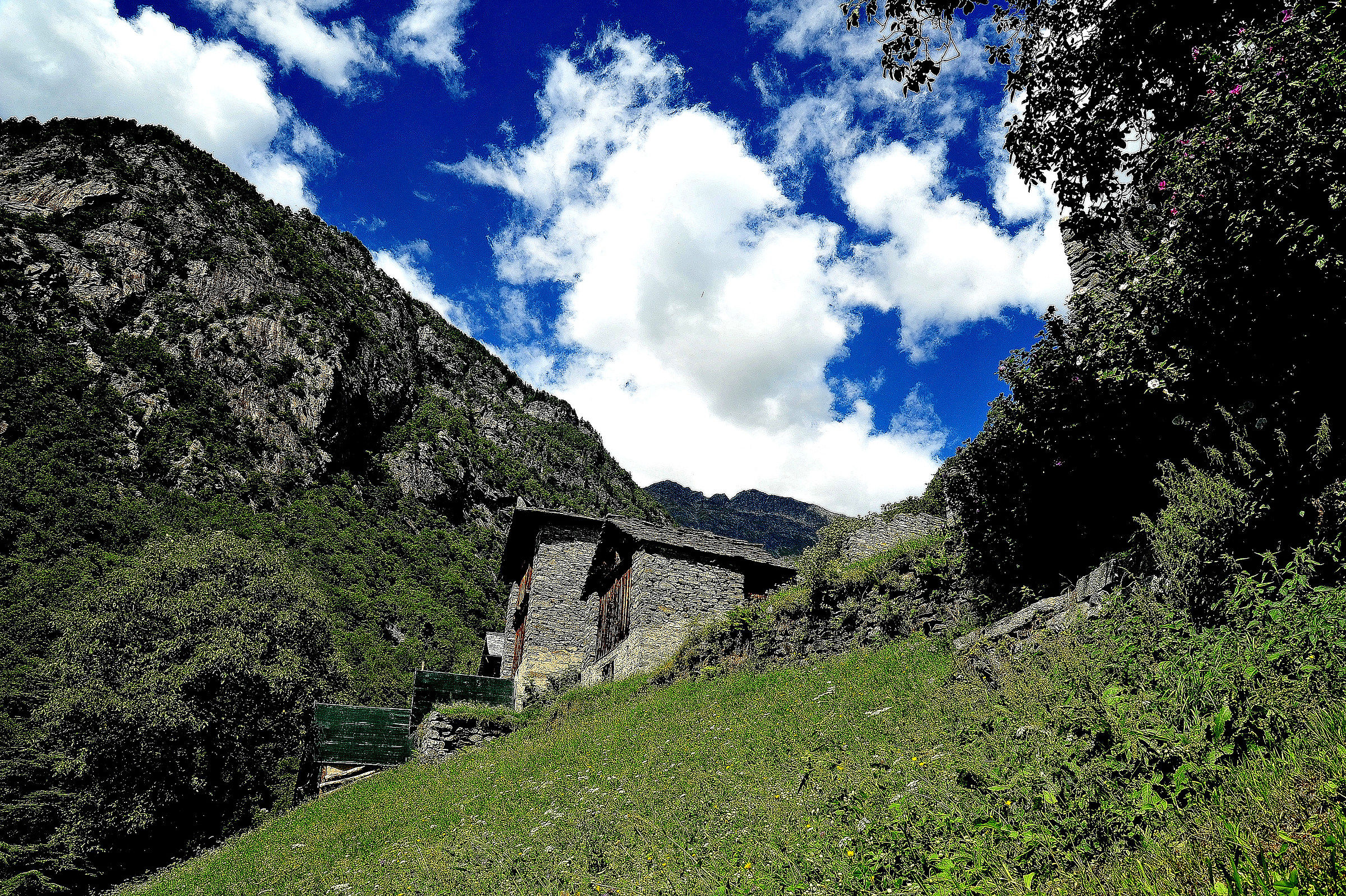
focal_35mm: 24
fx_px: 897
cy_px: 448
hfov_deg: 73.8
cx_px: 673
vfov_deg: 53.1
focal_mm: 24
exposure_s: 1/250
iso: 200
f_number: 11
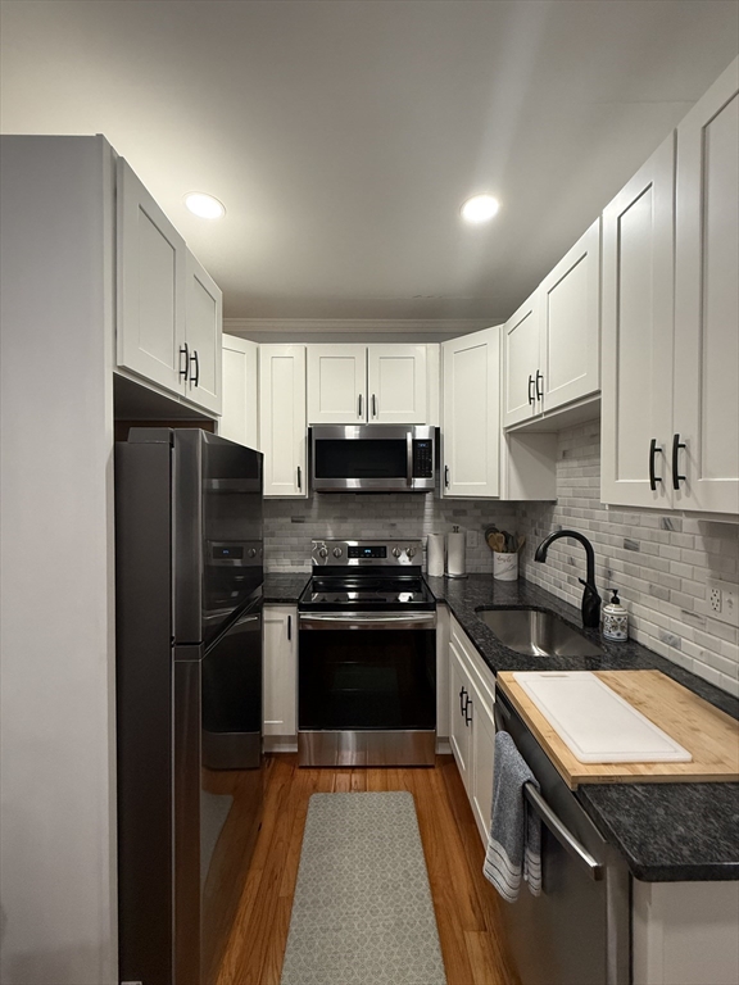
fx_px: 399
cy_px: 492
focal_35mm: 14
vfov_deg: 102.1
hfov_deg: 85.7
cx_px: 370
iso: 320
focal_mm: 2.22
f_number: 2.2
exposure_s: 1/120
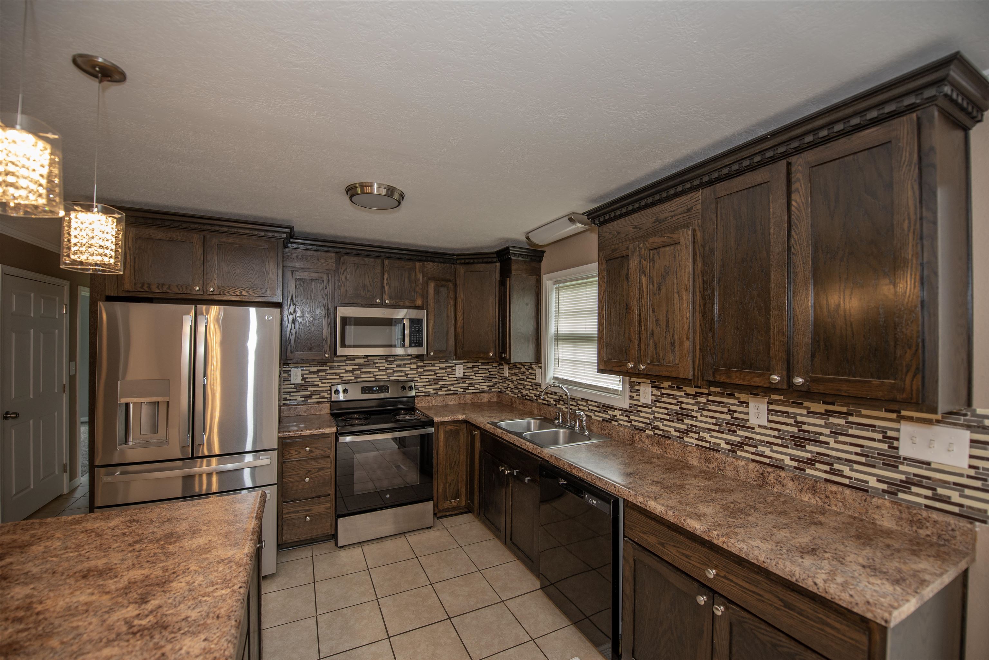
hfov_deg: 104.2
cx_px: 494
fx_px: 385
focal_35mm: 14
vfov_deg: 81.2
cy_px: 330
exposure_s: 1/60
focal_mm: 14
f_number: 3.2
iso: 280
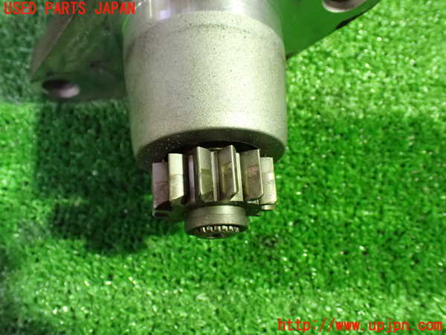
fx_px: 412
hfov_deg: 56.8
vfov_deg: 44.2
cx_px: 223
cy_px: 168
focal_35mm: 32
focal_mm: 5.79
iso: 1600
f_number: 2.4
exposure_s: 1/30
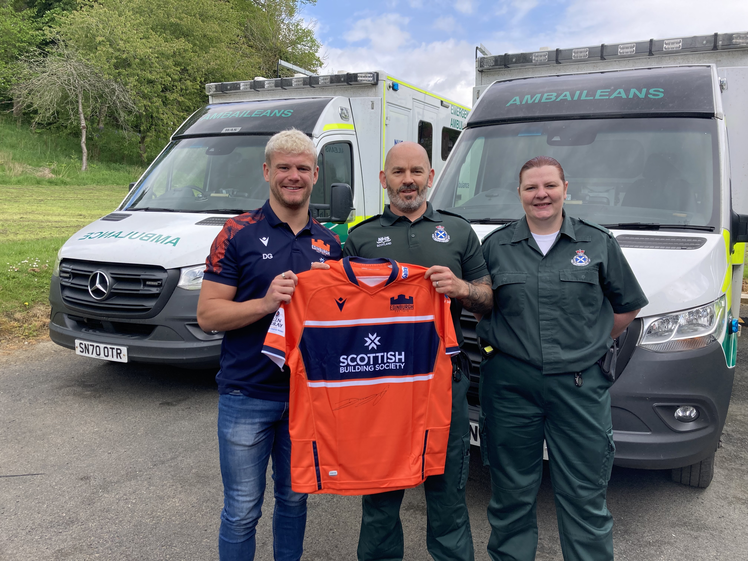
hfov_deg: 63.4
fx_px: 605
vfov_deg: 49.7
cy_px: 280
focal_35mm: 28
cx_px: 374
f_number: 1.8
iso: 20
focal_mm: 3.99
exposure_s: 1/571
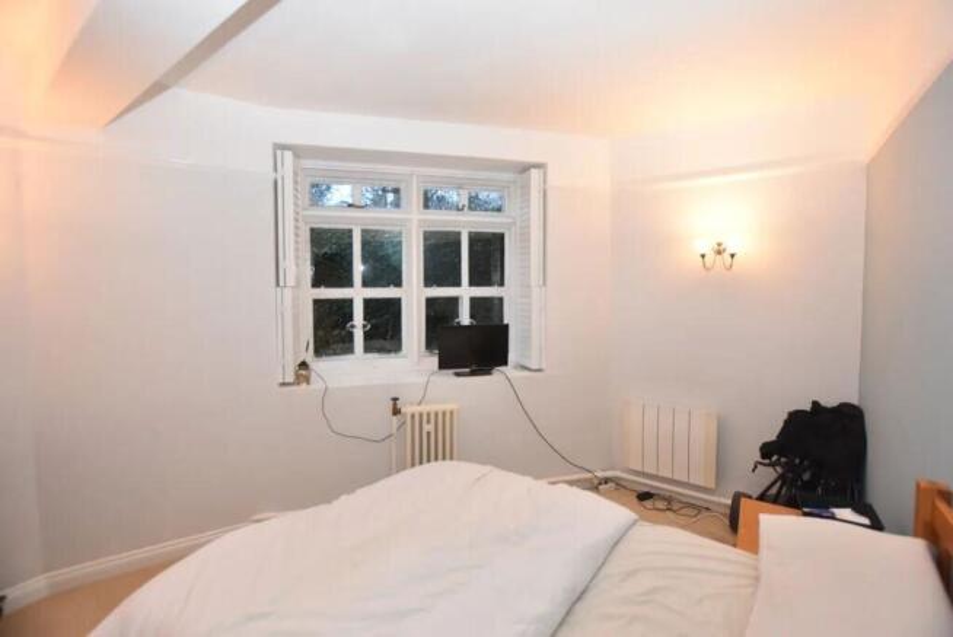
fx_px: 397
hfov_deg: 100.4
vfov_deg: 77.4
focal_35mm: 15
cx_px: 476
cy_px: 318
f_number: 4
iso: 800
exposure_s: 1/60
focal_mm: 10
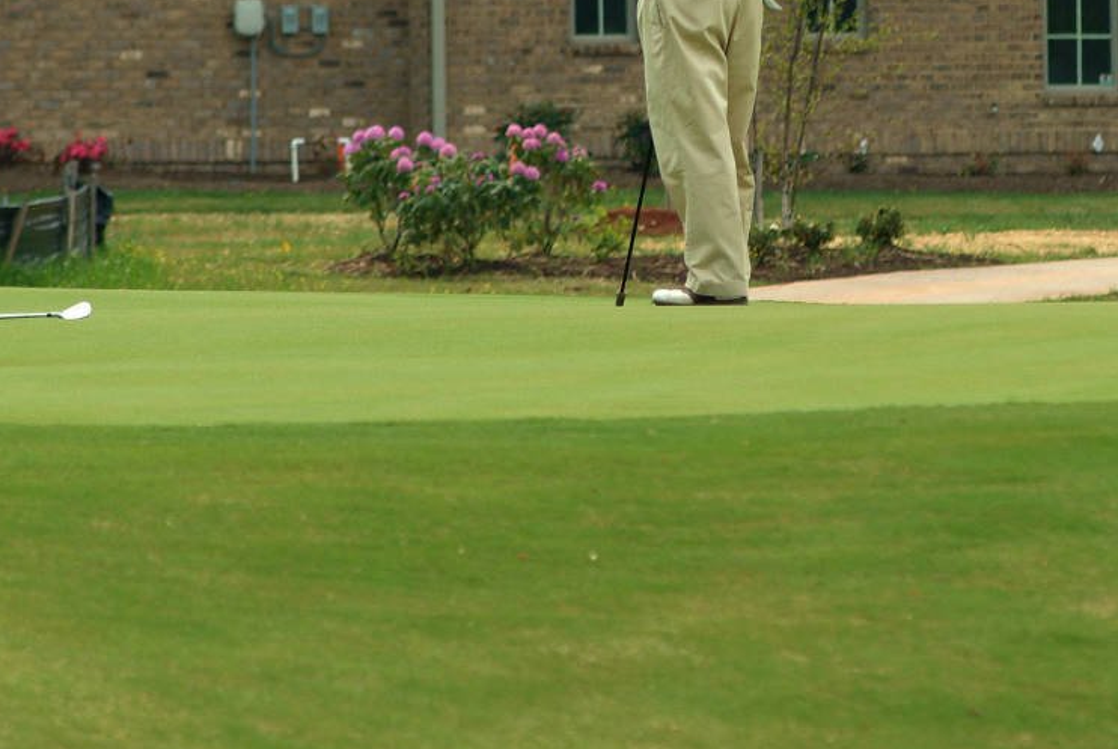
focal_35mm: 652
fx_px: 20276
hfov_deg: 3.2
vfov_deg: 2.1
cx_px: 589
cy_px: -173
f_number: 4.8
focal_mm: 168
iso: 100
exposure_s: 1/350
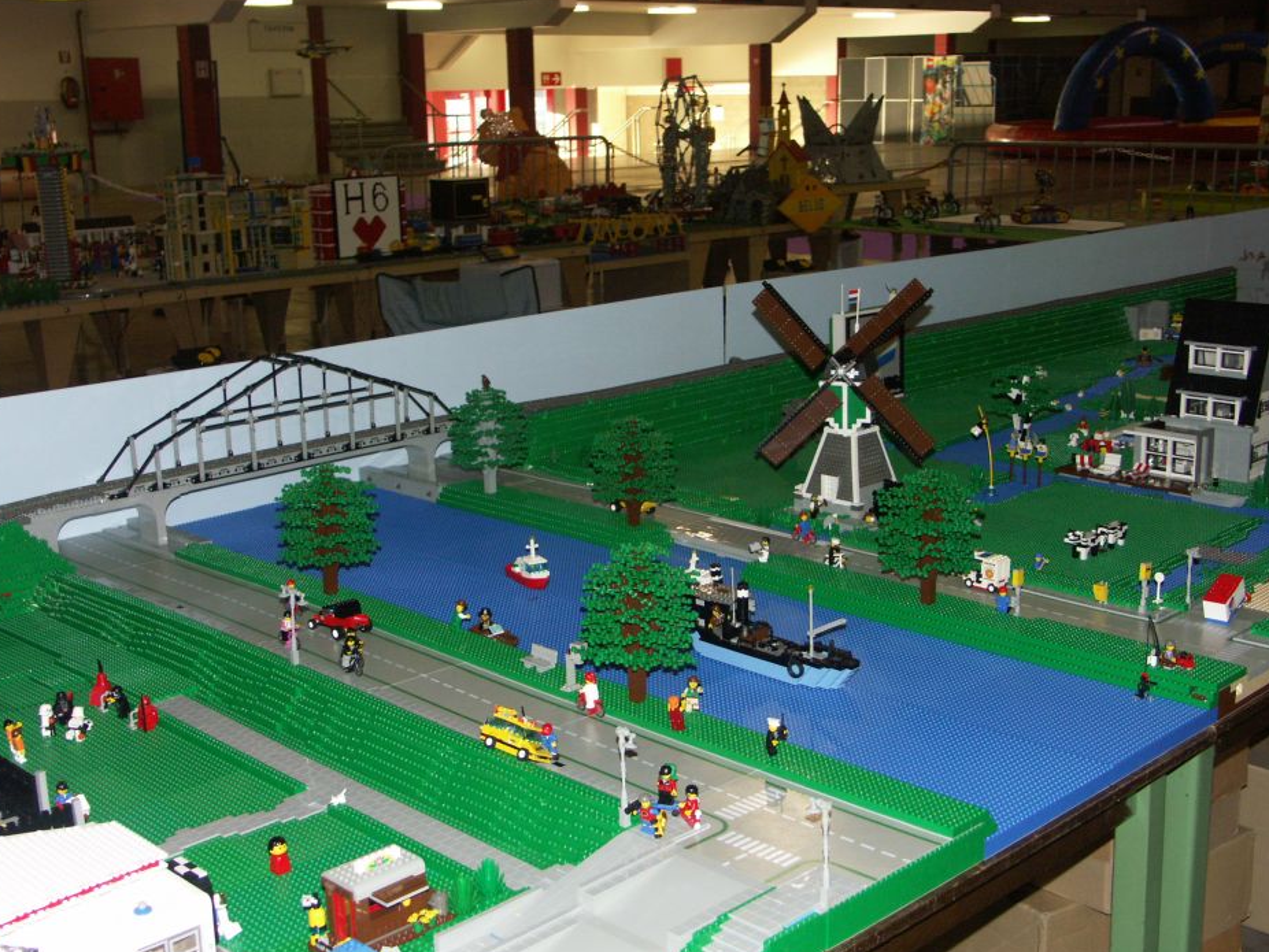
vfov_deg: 34.4
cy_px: 508
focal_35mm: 42
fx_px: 1540
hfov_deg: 44.8
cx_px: 637
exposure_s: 1/50
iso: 200
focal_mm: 9.7
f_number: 2.8
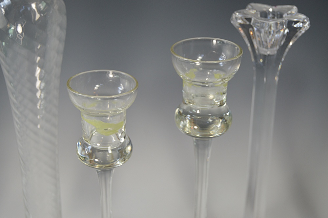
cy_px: 109
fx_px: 655
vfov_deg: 18.9
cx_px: 164
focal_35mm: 72
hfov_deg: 28.1
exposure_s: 1/125
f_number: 5.3
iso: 400
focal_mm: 48
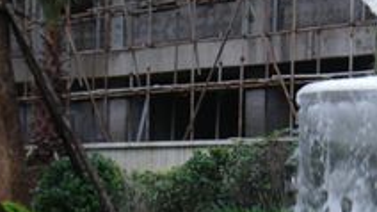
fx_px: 1399
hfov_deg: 15.1
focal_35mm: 140
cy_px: 239
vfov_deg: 8.6
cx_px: 356
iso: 50
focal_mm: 6.1
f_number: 3.8
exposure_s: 1/100
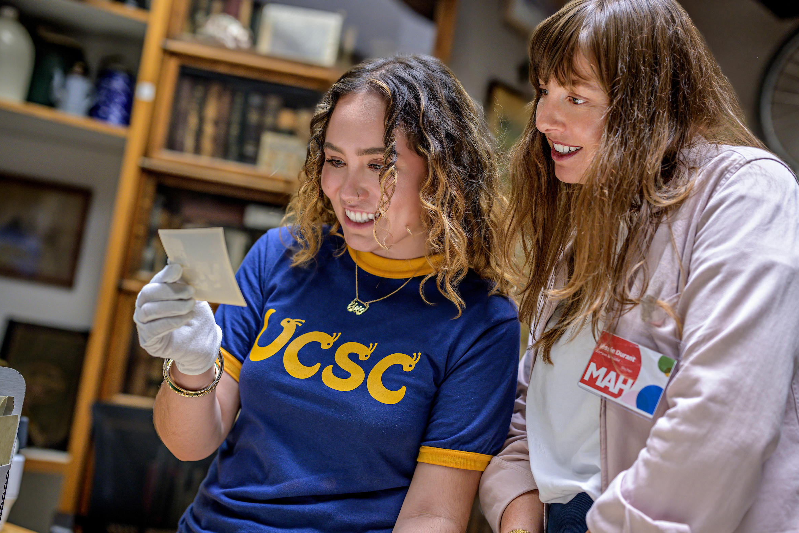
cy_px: 267
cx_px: 404
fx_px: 1132
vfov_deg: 26.5
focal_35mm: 51
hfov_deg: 38.9
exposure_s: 1/250
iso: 800
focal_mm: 50
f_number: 2.2
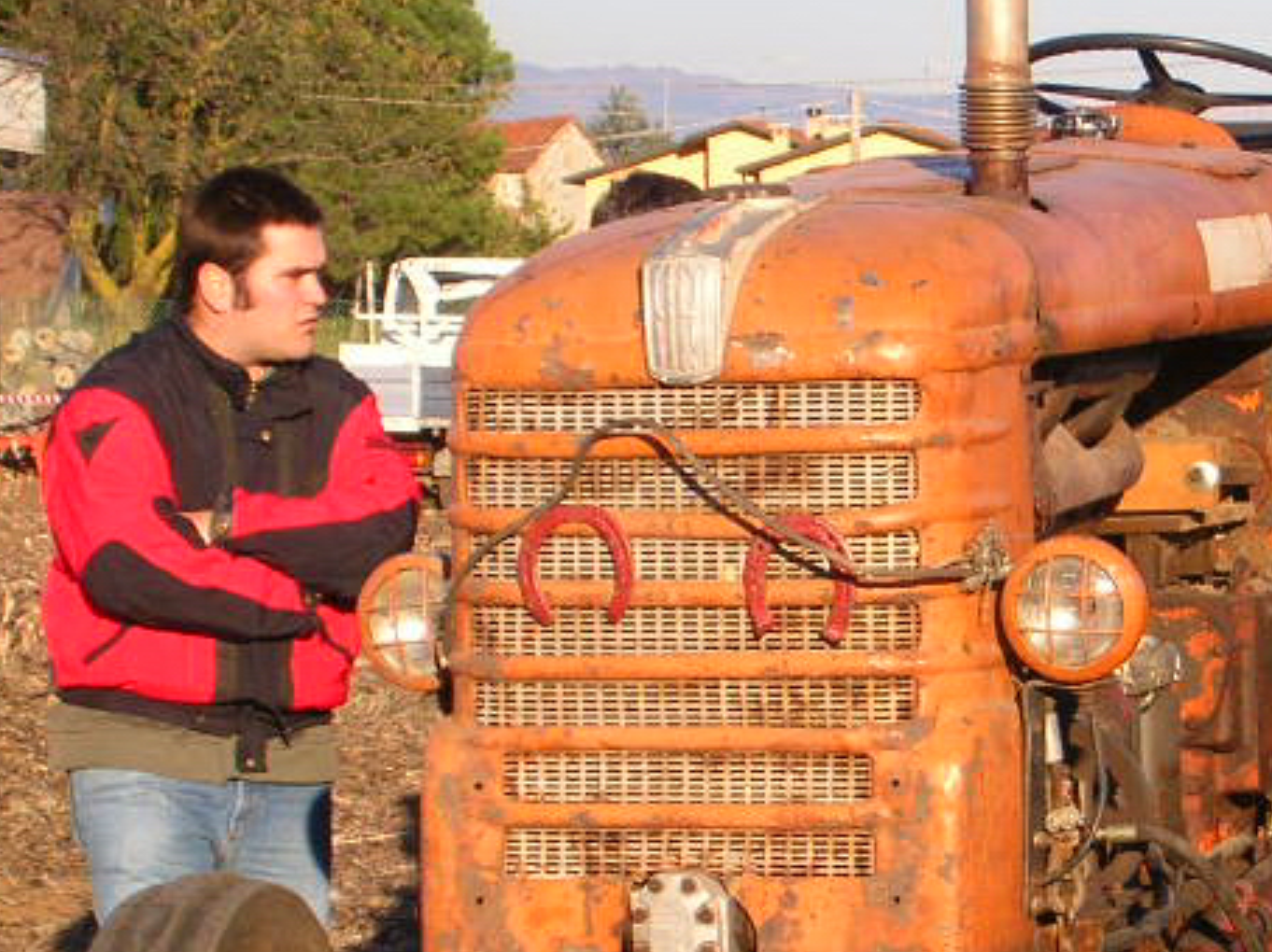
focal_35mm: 185
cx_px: 1124
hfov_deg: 10.6
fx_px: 6794
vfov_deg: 8.0
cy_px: 616
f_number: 4.2
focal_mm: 13.7
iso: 50
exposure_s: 1/265
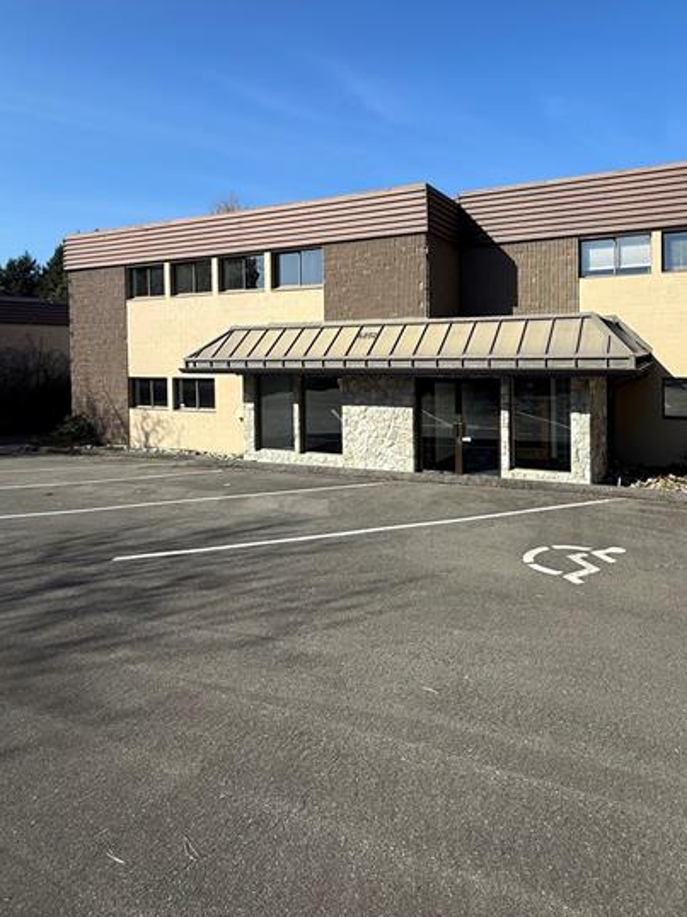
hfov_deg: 63.7
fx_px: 530
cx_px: 476
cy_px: 365
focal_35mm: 20
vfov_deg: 80.8
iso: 50
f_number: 2.2
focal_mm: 2.22
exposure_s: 1/1656
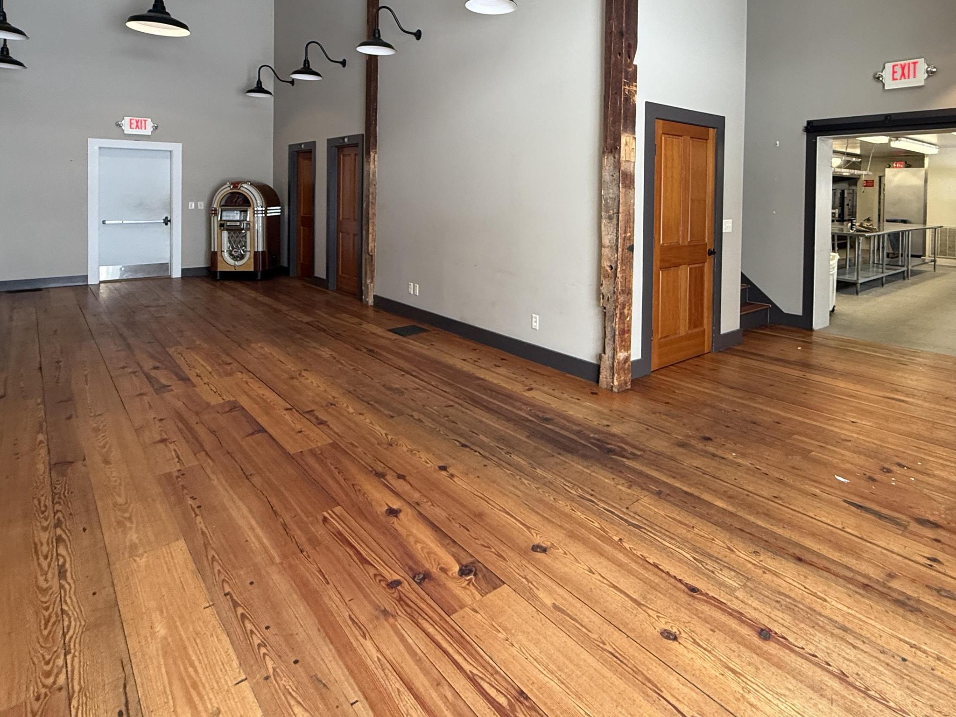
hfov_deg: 78.3
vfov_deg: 60.8
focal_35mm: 21
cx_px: 562
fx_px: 580
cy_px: 202
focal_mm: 2.22
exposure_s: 1/60
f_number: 2.2
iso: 200
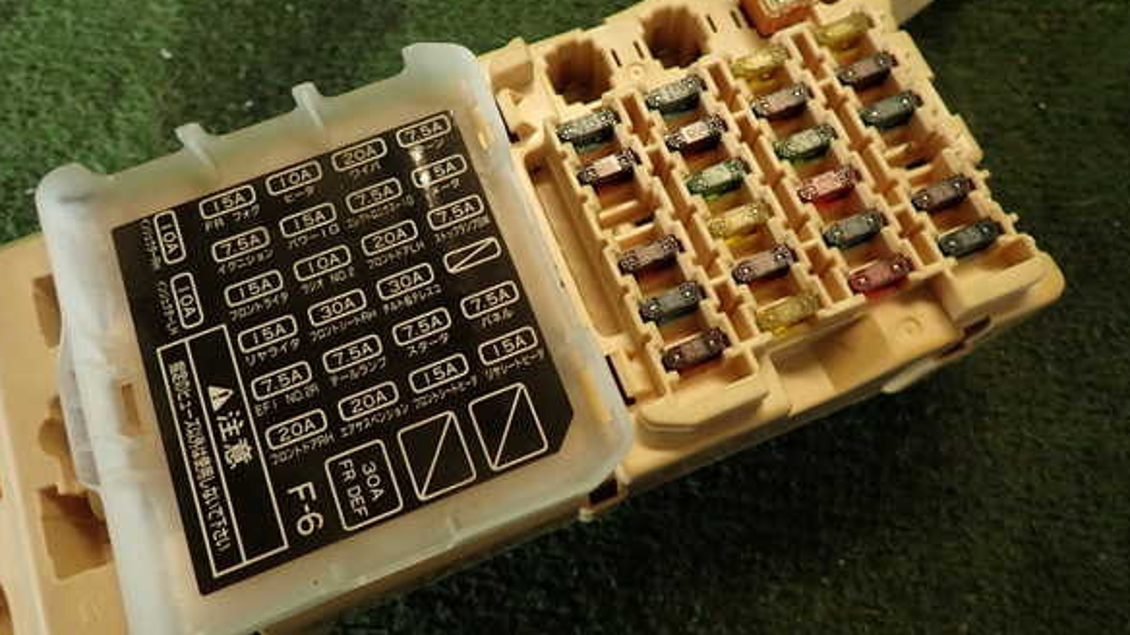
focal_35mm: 28
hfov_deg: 67.9
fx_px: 839
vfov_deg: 41.4
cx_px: 563
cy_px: 283
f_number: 2
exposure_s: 1/60
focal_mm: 4.5
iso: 160
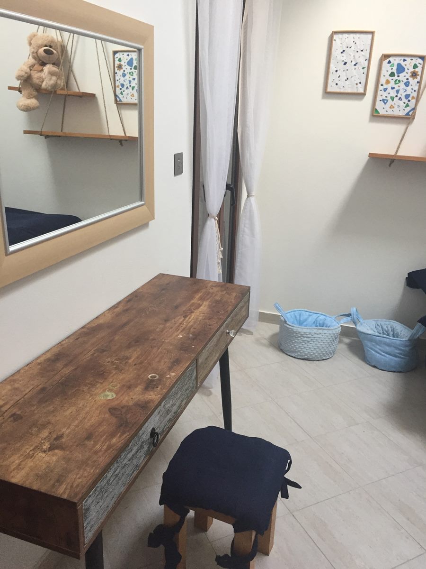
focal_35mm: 29
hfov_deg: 48.2
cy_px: 284
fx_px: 476
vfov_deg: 61.7
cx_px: 213
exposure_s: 1/33
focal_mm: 4.15
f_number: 2.2
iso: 64
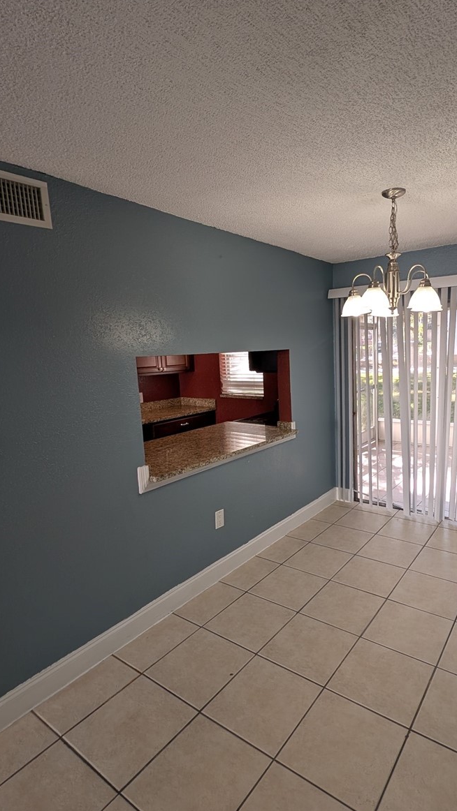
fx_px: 388
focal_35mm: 18
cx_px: 293
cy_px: 410
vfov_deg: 92.7
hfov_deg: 60.0
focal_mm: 2.23
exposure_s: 1/120
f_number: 1.95
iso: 80
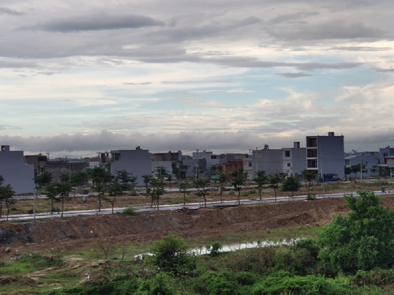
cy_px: 148
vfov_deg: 45.4
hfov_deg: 58.4
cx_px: 197
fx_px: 353
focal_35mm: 31
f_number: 2.2
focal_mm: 6.22
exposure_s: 1/439
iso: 100
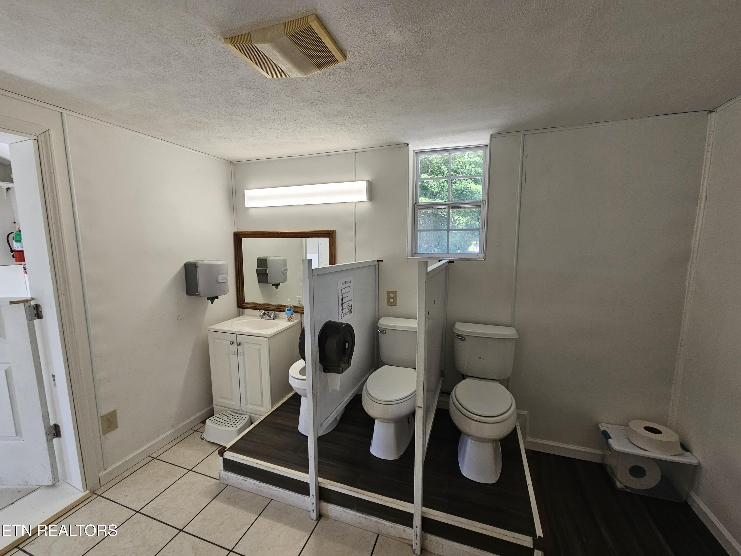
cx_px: 370
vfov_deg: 89.9
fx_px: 278
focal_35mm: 13
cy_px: 278
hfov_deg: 106.2
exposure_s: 1/120
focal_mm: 2.2
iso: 80
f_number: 2.2
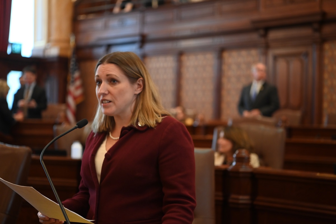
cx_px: 168
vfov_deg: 19.5
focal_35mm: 70
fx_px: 653
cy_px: 112
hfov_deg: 28.8
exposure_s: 1/200
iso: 3200
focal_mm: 70
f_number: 2.8
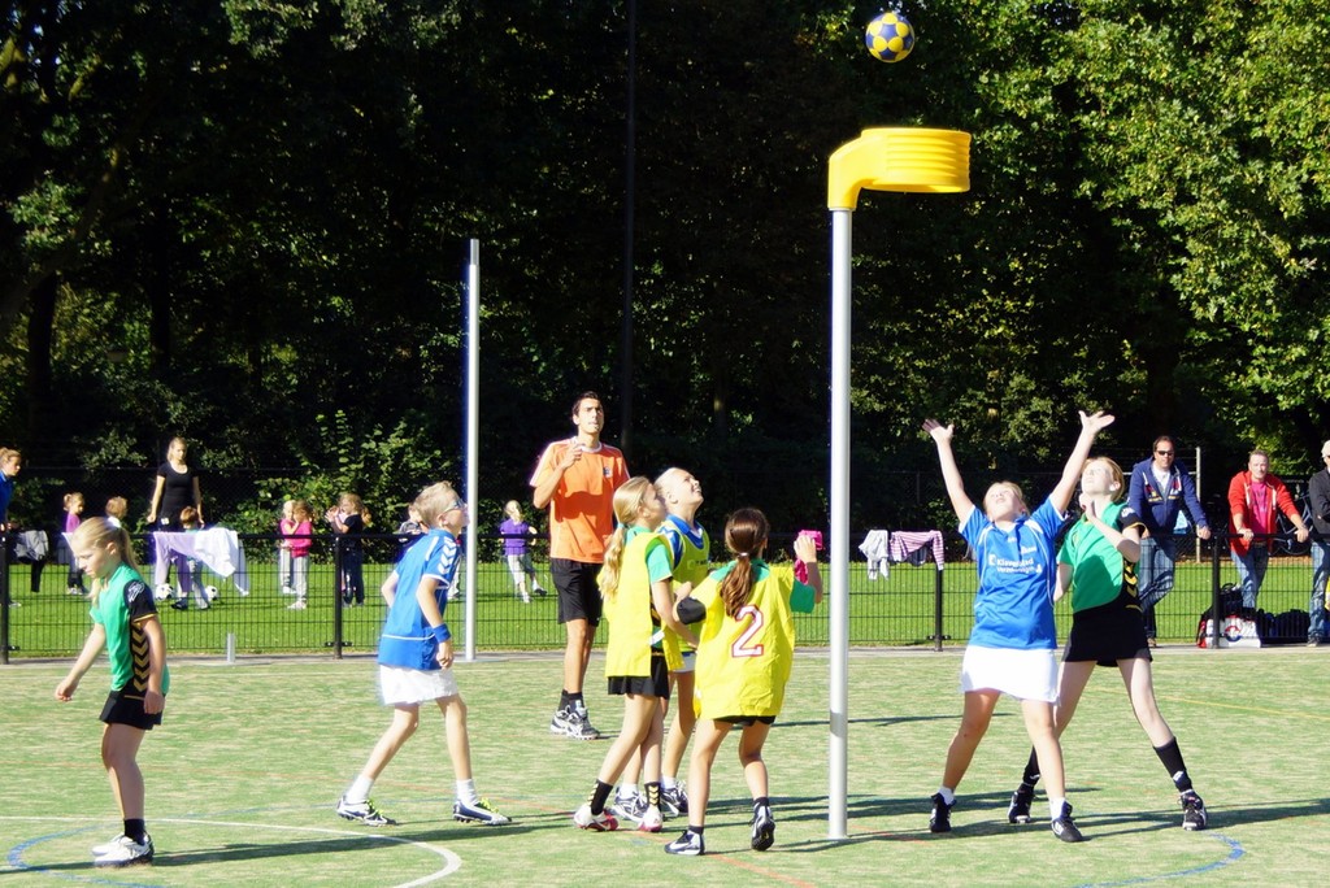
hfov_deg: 29.8
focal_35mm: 68
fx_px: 2495
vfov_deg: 20.2
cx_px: 665
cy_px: 444
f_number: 4.5
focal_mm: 45
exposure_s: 1/400
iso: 100
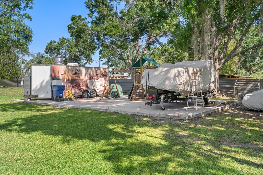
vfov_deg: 42.3
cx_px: 132
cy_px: 88
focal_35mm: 31
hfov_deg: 60.3
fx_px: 226
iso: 320
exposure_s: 1/13
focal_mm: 31
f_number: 8
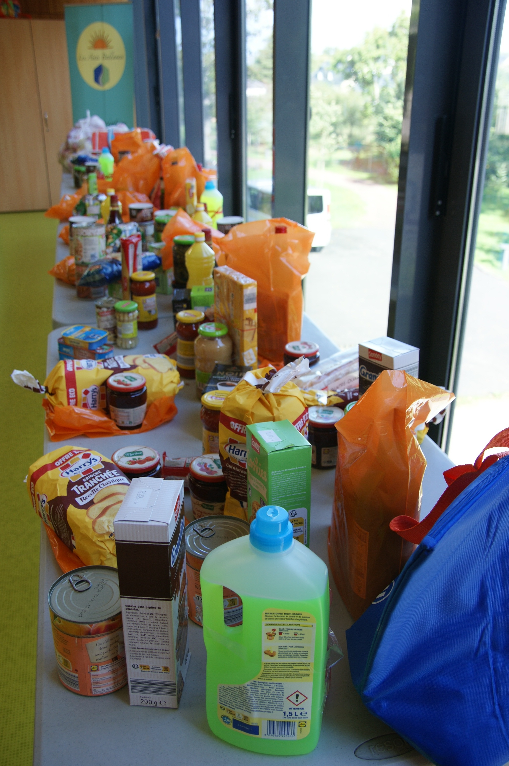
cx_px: 254
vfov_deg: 62.0
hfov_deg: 43.5
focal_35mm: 30
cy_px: 383
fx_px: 638
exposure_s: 1/50
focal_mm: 20
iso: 100
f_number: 4.5
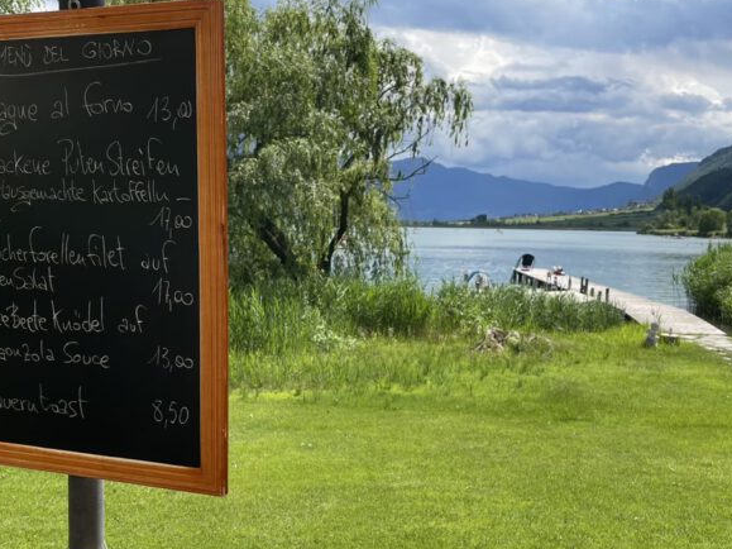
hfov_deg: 41.2
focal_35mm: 46
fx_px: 973
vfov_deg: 31.5
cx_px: 353
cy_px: 296
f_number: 1.6
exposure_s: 1/3165
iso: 32
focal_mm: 5.1
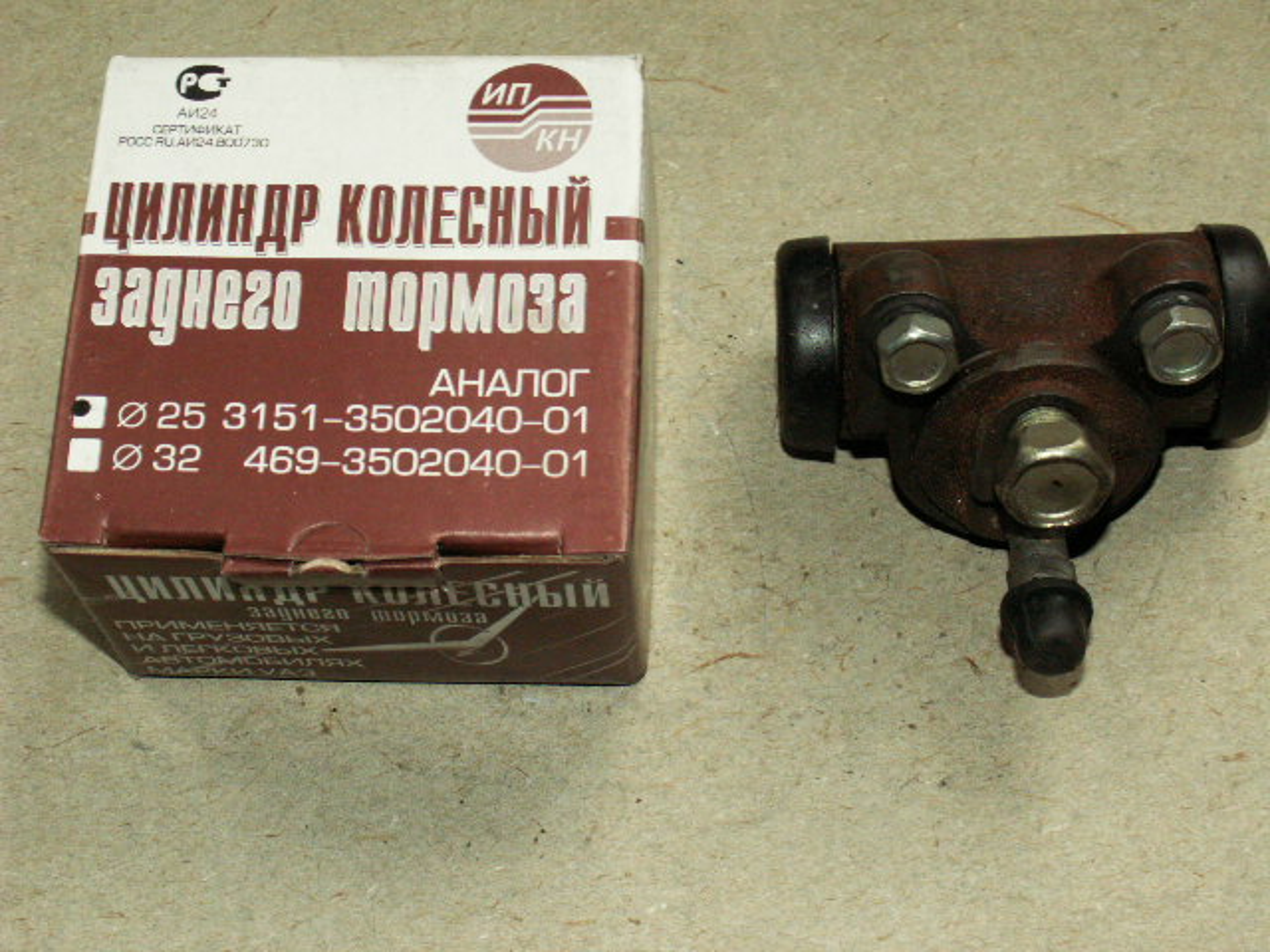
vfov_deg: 23.7
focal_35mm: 62
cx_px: 635
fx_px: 2275
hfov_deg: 31.2
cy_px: 476
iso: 160
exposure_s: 1/40
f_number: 4.5
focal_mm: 10.28
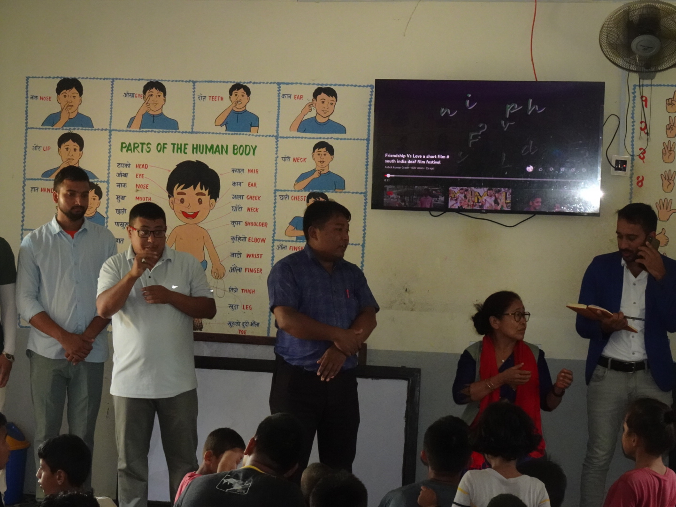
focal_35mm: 66
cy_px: 254
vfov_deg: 22.3
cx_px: 338
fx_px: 1289
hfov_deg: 29.4
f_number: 4.5
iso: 800
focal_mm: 10.52
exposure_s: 1/60
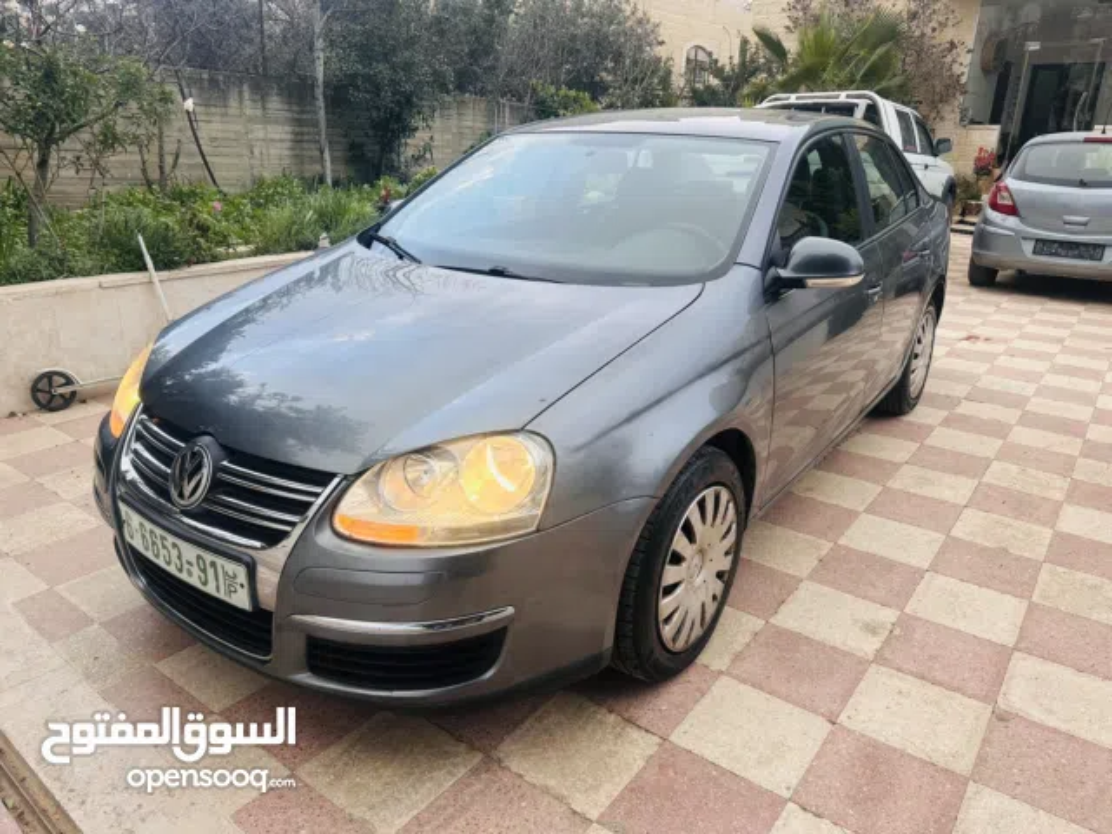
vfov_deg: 56.8
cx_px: 556
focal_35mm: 24
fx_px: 771
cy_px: 417
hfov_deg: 71.6
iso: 64
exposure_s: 1/181
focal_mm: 6.86
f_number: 1.78
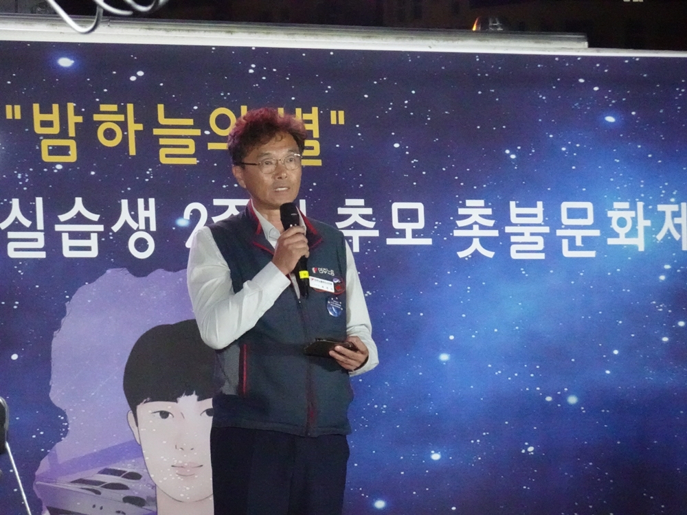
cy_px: 258
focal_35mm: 300
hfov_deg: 6.6
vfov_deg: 5.0
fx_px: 5954
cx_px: 344
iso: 3200
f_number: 6.3
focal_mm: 47.98
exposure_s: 1/50
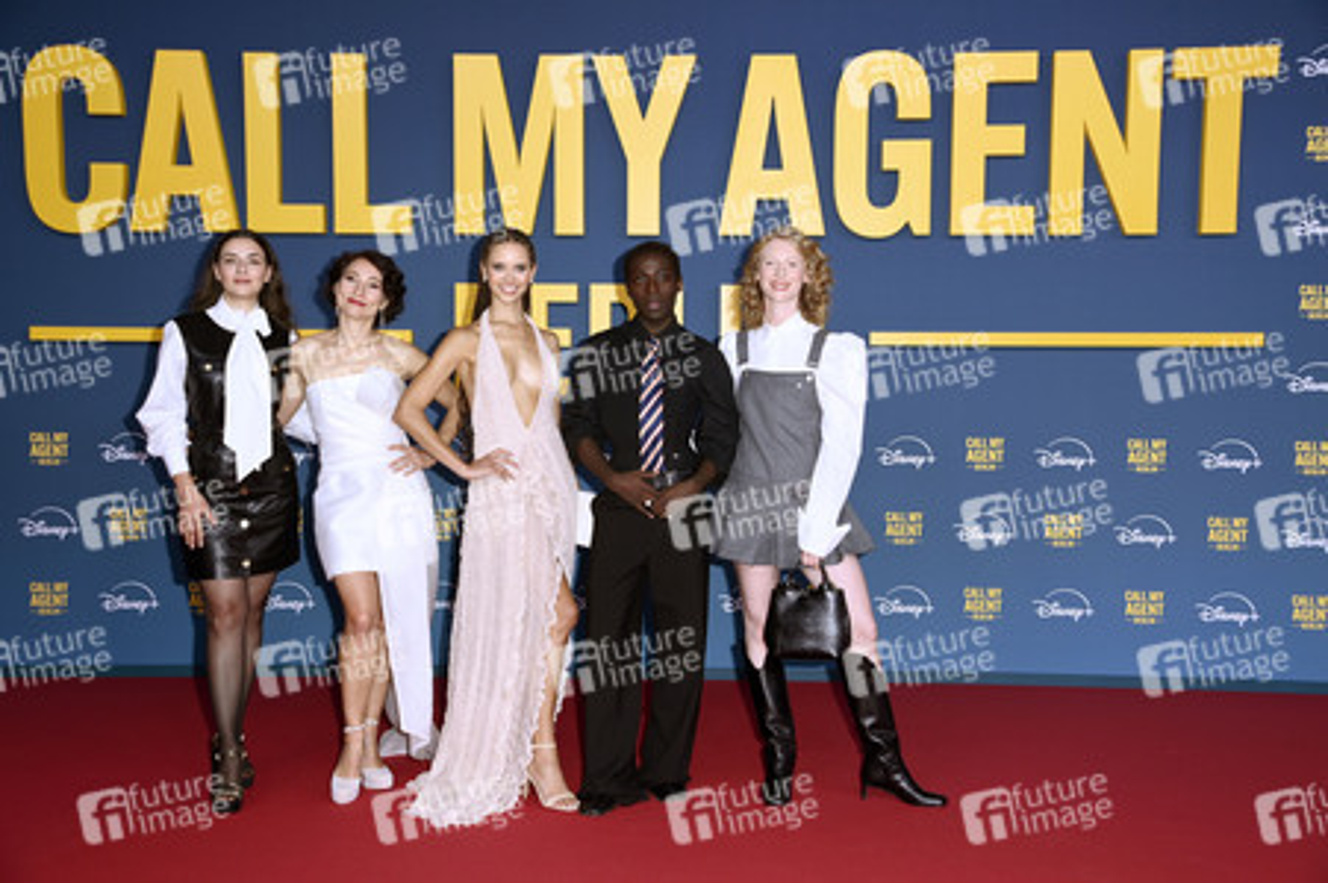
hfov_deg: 43.6
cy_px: 442
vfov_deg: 29.8
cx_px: 664
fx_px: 1659
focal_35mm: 45
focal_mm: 45
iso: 800
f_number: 5.6
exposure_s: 1/200
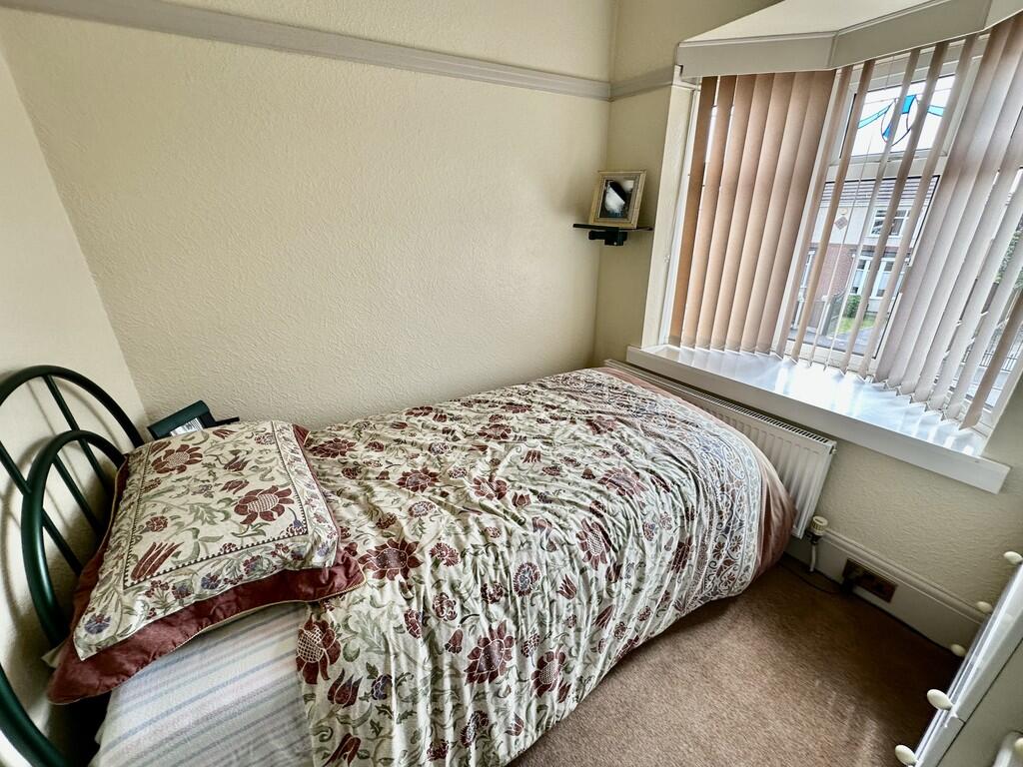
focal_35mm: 14
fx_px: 414
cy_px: 384
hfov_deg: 102.1
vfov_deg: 85.7
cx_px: 512
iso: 64
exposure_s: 1/99
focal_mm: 2.22
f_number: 2.2
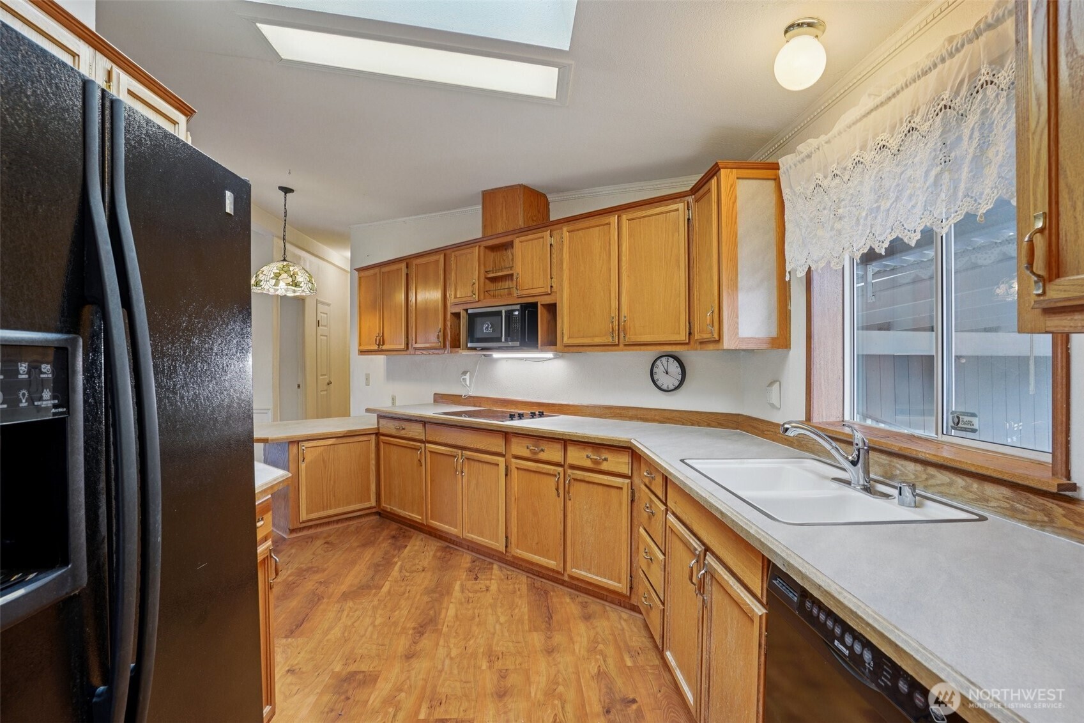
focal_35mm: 17
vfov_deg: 70.4
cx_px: 542
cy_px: 362
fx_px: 512
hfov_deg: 93.3
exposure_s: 1/10
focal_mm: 17
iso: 400
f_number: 8
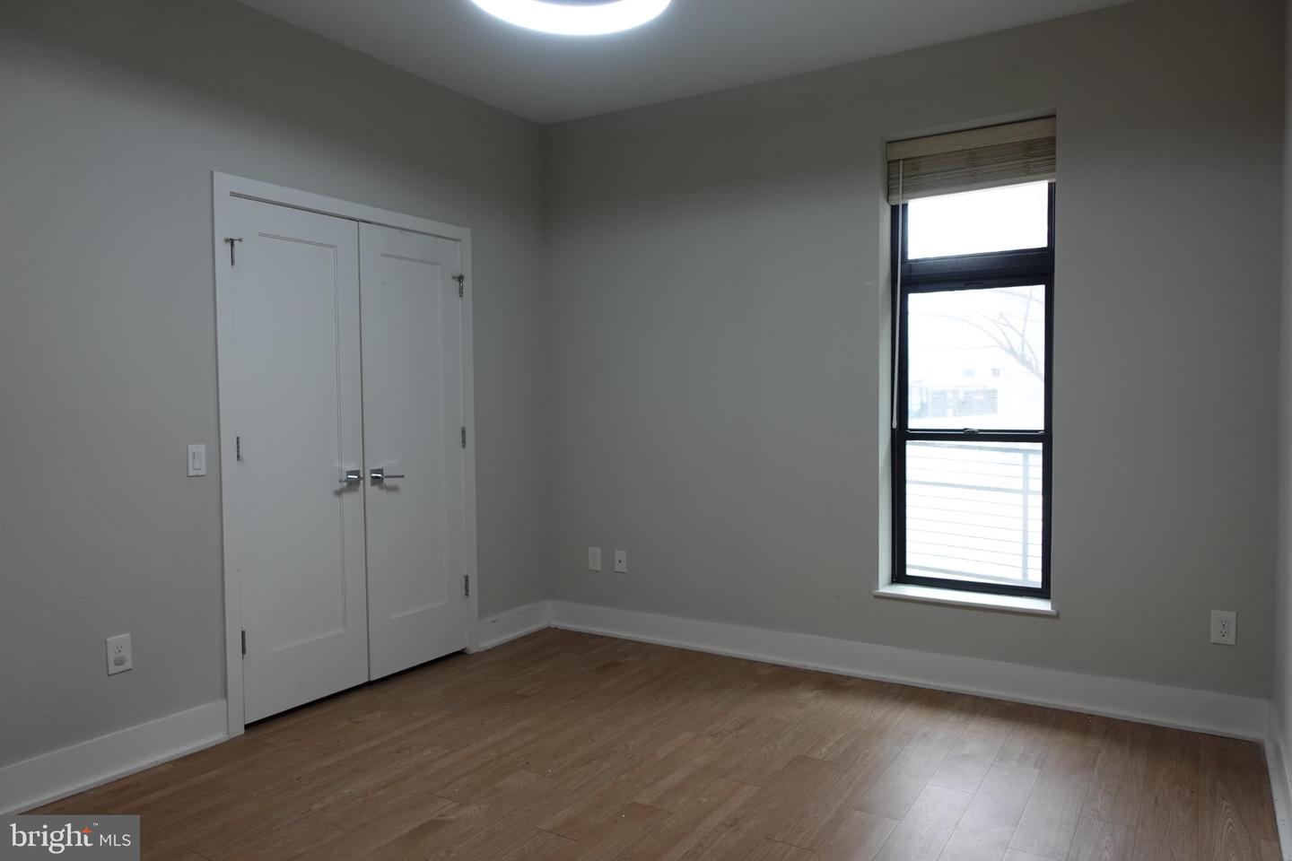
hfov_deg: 73.7
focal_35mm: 24
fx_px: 861
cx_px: 646
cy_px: 430
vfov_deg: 53.1
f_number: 2.2
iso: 125
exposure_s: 1/30
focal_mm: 9.4
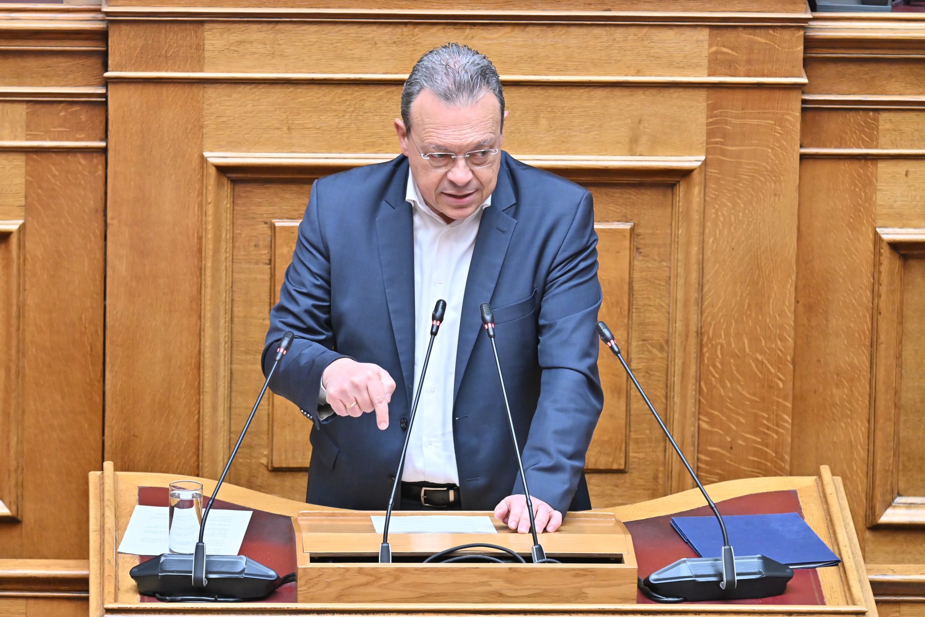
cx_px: 462
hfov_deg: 5.7
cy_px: 308
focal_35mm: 360
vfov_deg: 3.8
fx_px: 9250
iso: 3600
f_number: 6
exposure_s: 1/250
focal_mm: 360
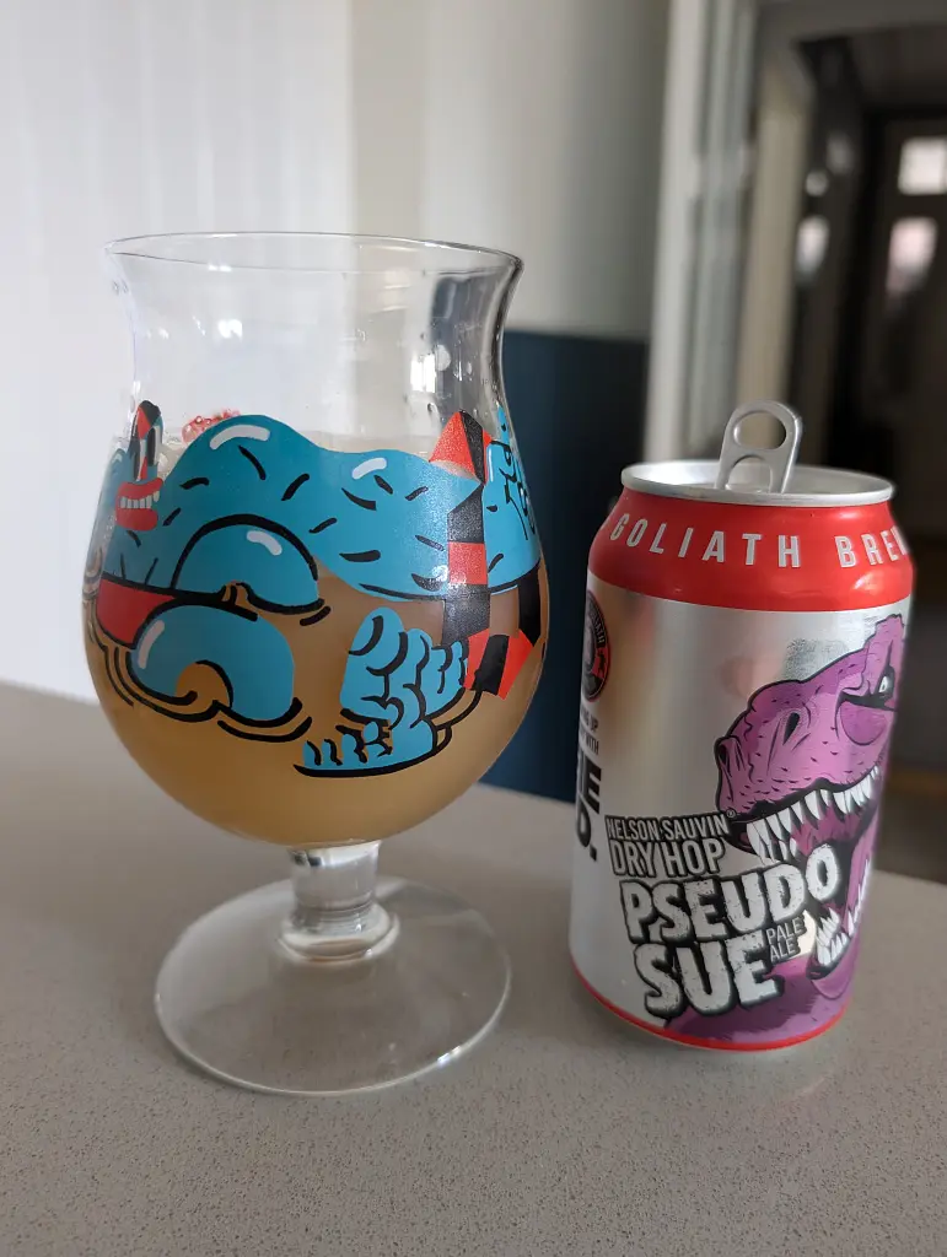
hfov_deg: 56.9
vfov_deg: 71.5
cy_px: 628
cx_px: 474
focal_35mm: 24
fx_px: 873
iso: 191
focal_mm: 6.9
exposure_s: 1/50
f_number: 1.68
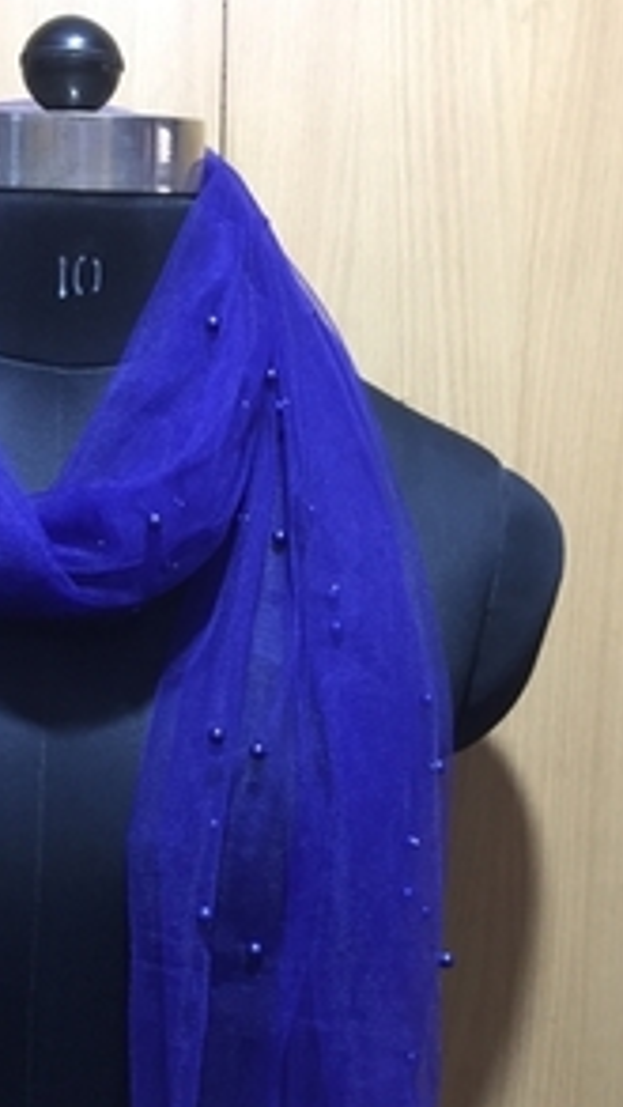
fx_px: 1585
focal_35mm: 54
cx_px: 93
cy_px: 831
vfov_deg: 37.5
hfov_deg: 21.9
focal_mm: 4.15
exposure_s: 1/33
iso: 160
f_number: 2.2
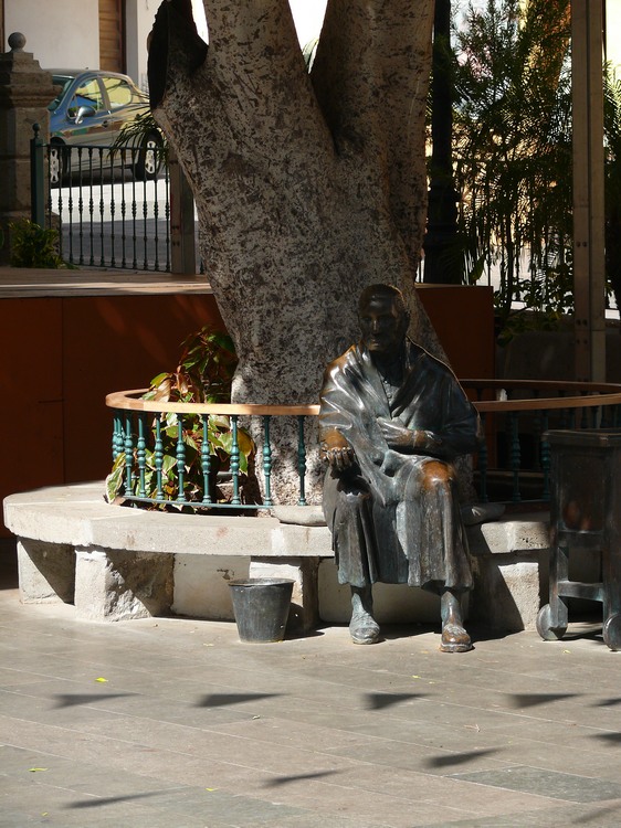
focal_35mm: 153
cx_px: 310
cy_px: 414
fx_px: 3662
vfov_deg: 12.9
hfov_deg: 9.7
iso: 100
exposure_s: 1/125
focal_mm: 32.3
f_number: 4
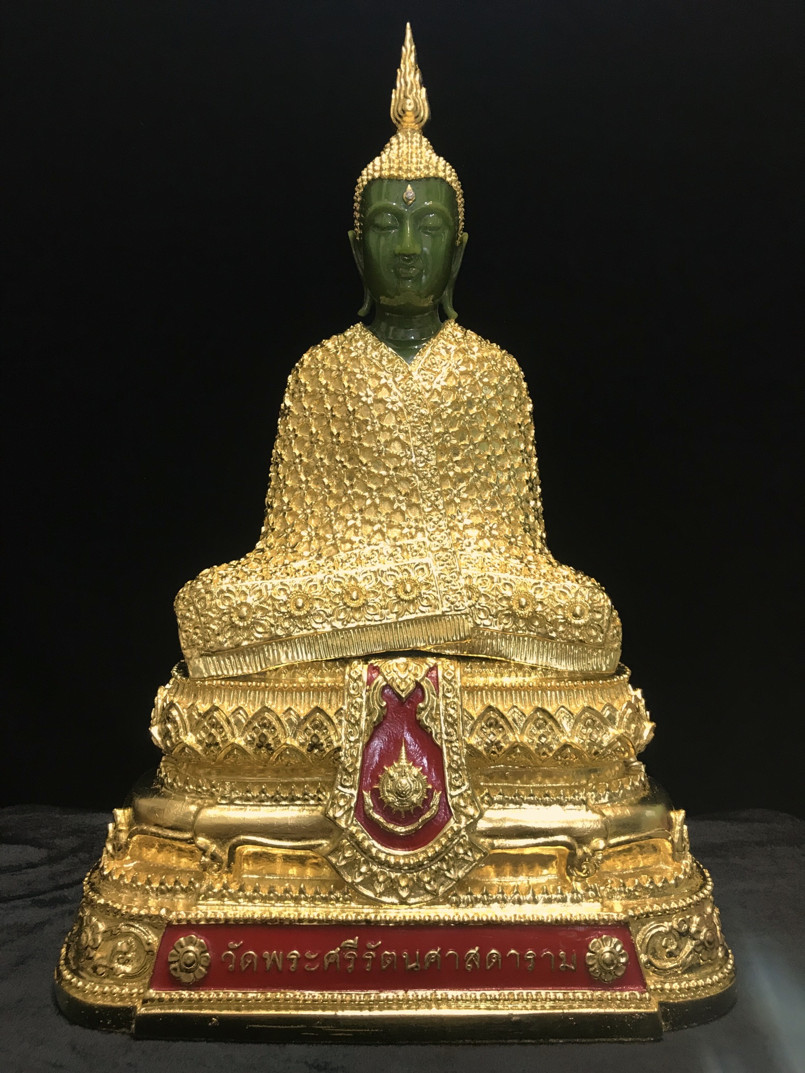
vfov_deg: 63.4
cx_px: 402
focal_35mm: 28
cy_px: 536
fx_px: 868
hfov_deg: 49.7
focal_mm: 3.99
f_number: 1.8
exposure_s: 1/17
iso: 50
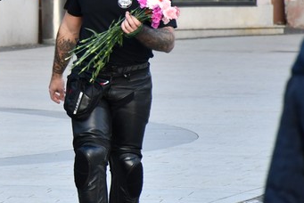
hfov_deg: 3.3
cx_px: -26
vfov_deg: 2.2
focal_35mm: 630
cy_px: 38
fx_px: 5324
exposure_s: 1/800
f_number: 5.6
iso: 800
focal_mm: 140
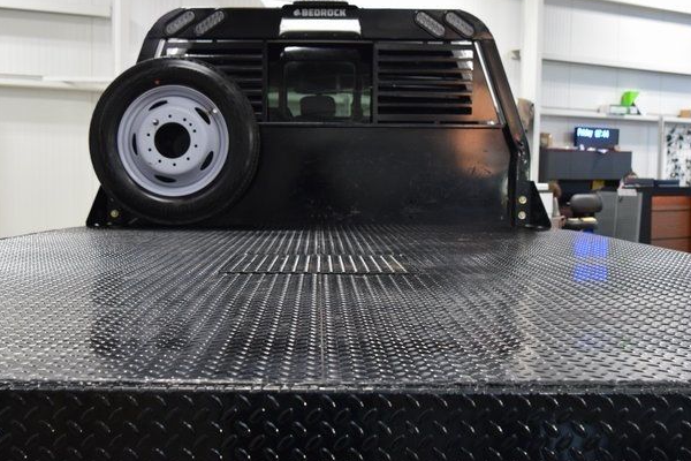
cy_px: 232
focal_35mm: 48
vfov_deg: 28.1
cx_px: 326
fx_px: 921
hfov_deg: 41.1
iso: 1600
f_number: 5.6
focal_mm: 30
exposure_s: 1/60
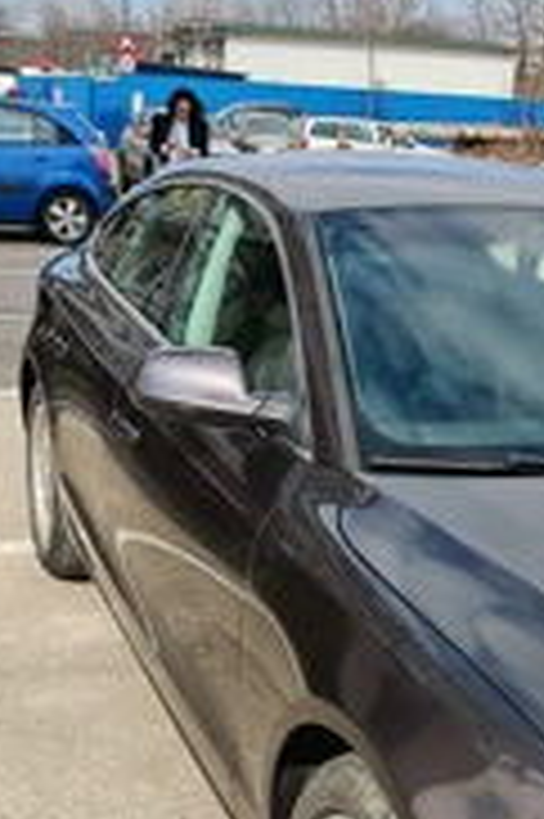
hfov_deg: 24.4
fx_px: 1249
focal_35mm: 55
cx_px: 387
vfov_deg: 35.1
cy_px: 652
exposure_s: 1/5900
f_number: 2
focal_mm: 6.83
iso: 100
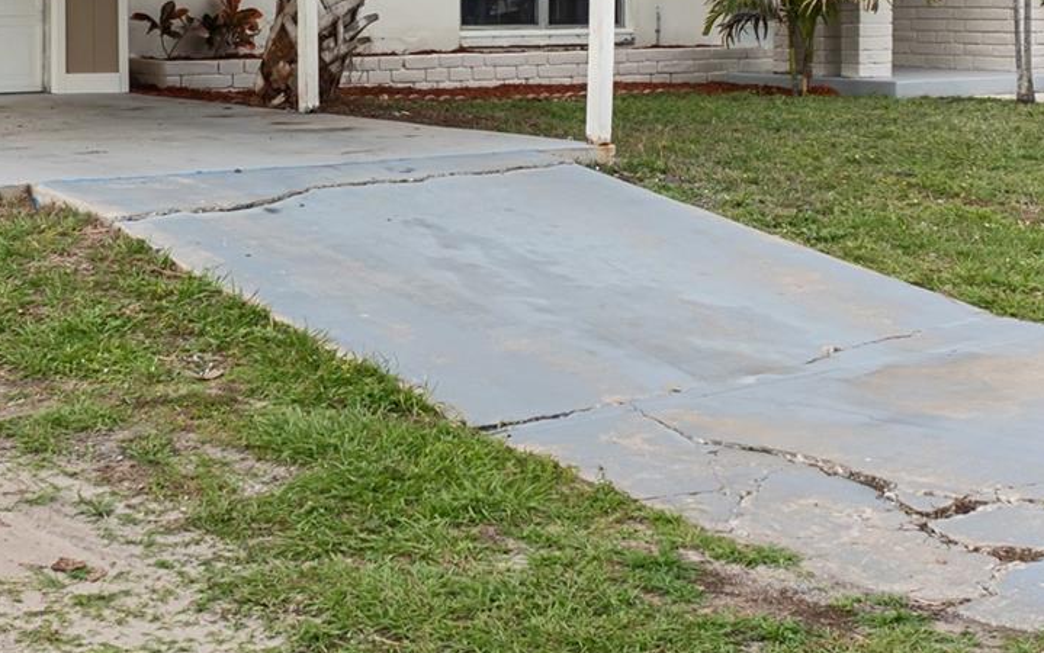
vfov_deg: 18.8
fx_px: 1936
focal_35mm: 68
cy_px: 57
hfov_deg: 30.1
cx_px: 434
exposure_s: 1/250
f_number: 8
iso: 400
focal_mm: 20
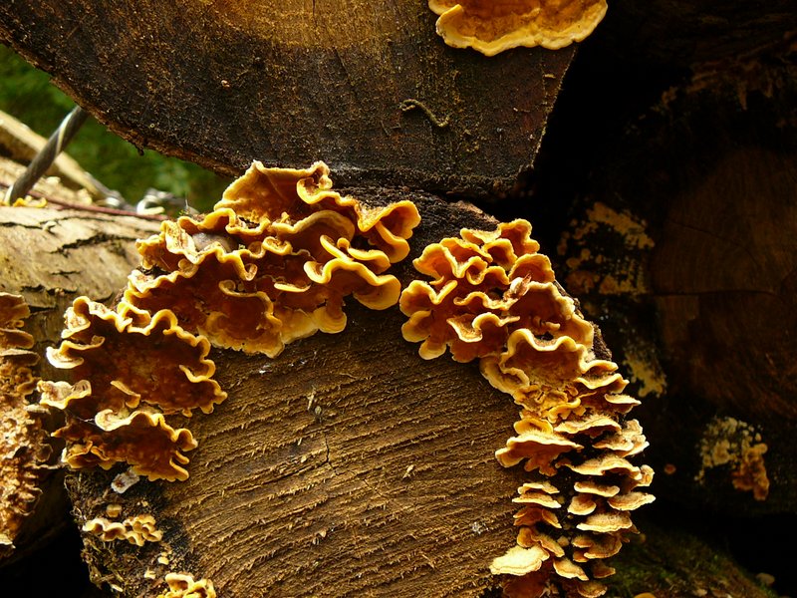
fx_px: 806
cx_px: 398
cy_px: 299
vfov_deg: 40.7
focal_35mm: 35
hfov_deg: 52.6
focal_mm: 5.2
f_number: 2.8
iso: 100
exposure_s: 1/30
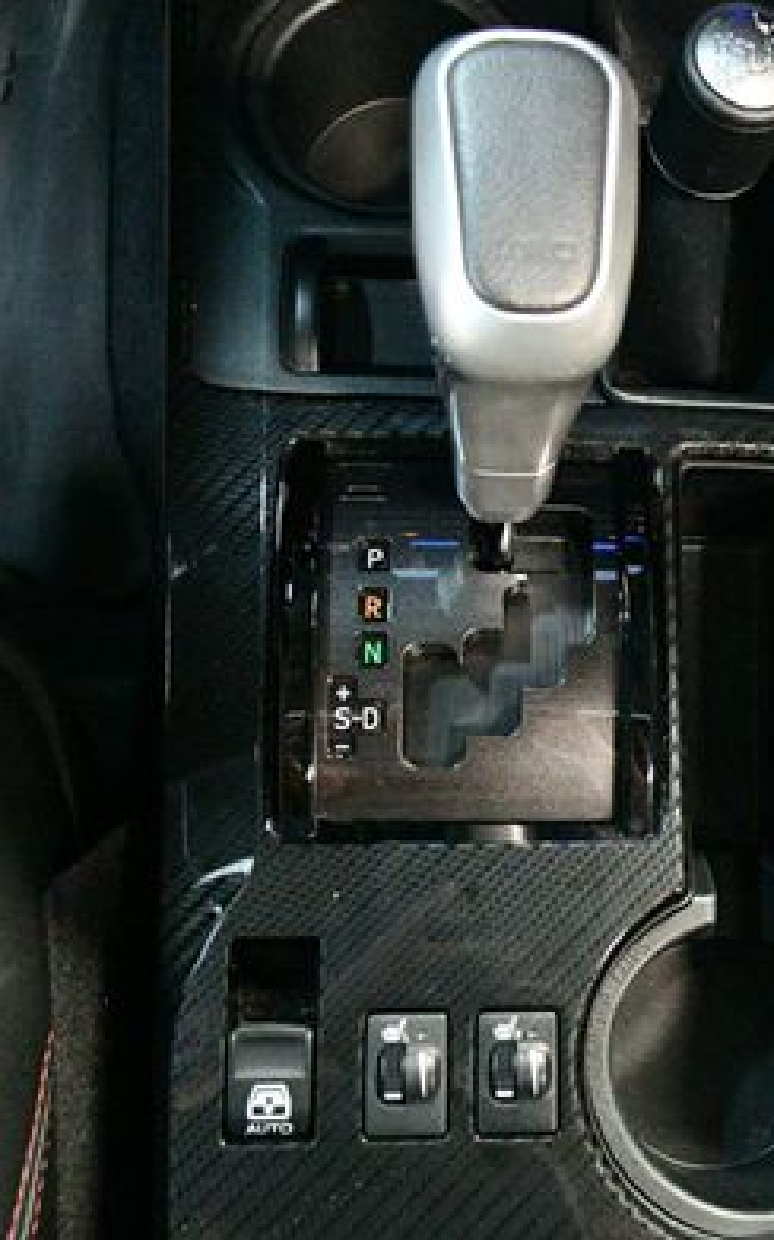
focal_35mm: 45
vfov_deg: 44.4
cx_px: 657
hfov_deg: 27.8
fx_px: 1520
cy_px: 650
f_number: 3.5
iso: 12800
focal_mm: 18
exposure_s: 1/60
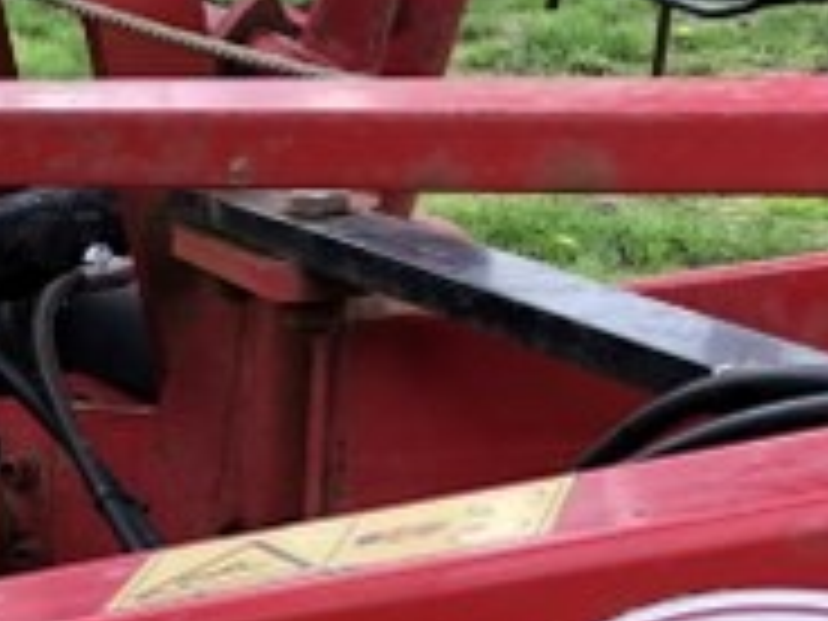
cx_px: -608
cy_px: 891
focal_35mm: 122
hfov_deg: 14.4
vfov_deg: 11.7
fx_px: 2918
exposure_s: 1/120
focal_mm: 3.99
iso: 32
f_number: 1.8
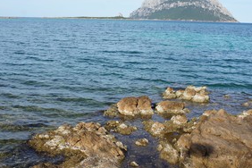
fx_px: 308
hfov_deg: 44.5
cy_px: 45
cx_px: 118
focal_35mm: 44
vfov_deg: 30.1
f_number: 11
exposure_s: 1/200
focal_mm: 18
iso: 200
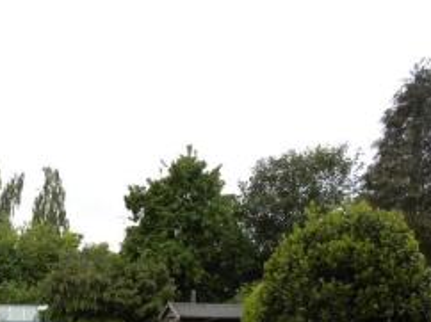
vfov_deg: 25.1
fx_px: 659
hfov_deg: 34.2
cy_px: 373
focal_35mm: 53
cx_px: 44
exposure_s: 1/640
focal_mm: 4
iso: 100
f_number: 3
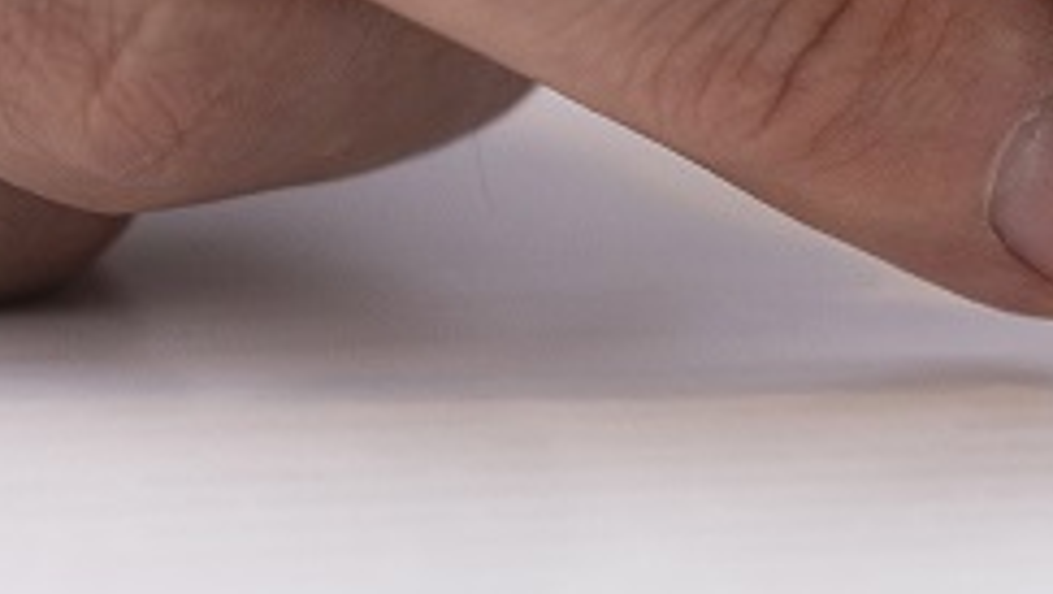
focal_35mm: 377
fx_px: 10532
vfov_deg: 3.2
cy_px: 24
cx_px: 1554
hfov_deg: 5.7
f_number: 2
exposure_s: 1/250
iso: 250
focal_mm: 55
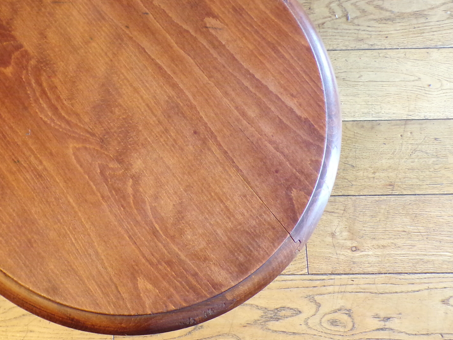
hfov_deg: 36.1
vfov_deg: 27.9
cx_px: 120
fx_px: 680
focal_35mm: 52
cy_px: 121
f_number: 3.2
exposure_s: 1/17
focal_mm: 5.8
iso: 352
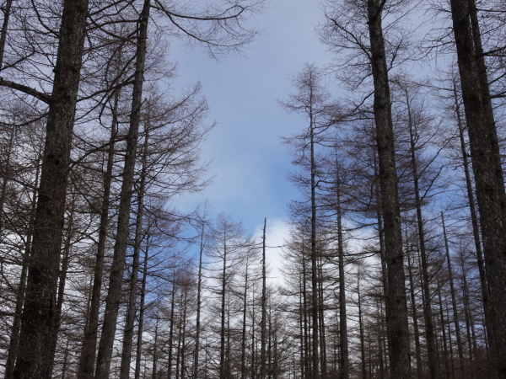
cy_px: 190
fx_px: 672
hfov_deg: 41.2
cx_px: 253
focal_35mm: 46
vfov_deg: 31.5
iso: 80
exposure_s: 1/800
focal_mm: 7.53
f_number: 4.5
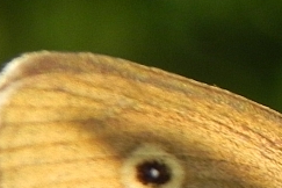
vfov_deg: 3.3
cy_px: 291
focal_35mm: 416
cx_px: 470
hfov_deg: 4.9
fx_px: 3258
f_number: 4
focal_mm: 16.9
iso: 160
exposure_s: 1/480
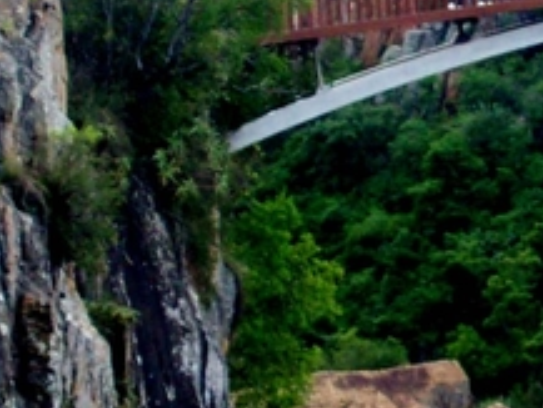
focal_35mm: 320
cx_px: 782
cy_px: 121
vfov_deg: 4.6
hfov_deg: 6.1
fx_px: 5022
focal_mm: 14.3
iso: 160
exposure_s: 1/78.8
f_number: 4.3
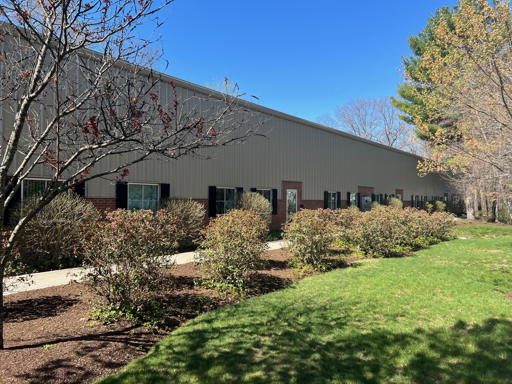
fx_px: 385
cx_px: 256
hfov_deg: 67.3
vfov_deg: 53.1
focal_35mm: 26
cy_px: 192
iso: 50
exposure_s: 1/1751
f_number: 1.5
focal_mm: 5.7
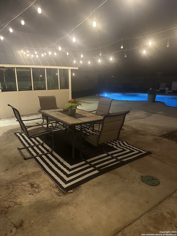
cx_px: 88
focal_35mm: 24
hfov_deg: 56.8
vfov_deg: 71.6
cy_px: 118
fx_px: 164
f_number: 1.78
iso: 800
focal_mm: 6.86
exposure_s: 1/30
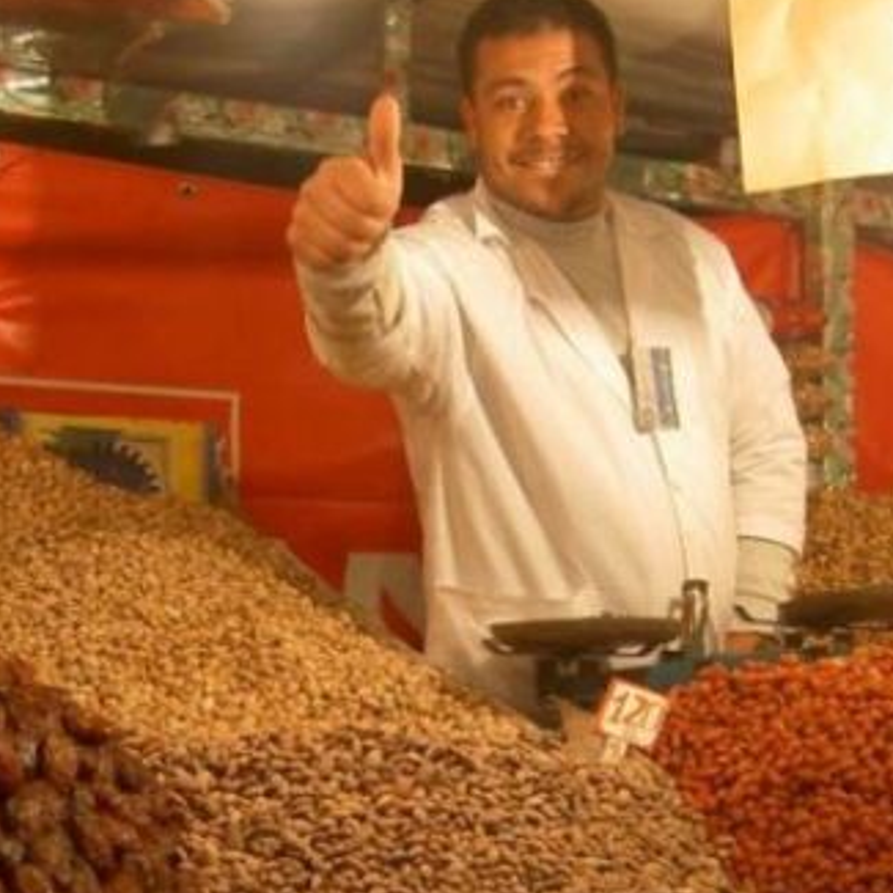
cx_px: 545
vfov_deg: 23.5
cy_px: 617
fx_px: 2131
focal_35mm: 73
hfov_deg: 23.6
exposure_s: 1/60
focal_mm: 5.6
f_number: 2.8
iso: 100
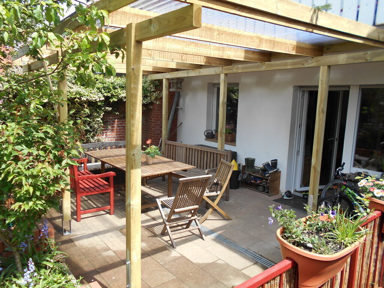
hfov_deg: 67.3
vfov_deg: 53.1
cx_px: 192
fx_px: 288
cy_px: 144
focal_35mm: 26
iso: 80
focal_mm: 4.6
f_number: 3.2
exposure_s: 1/320
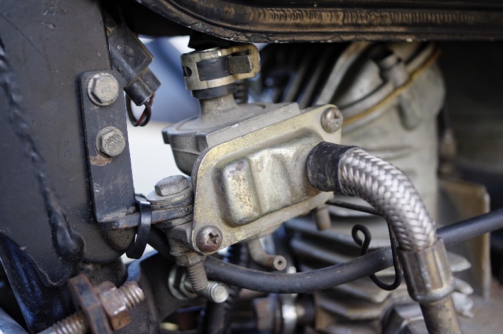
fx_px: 838
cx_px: 252
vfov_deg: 22.6
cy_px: 167
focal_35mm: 60
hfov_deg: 33.4
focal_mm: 40
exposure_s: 1/250
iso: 400
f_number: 4
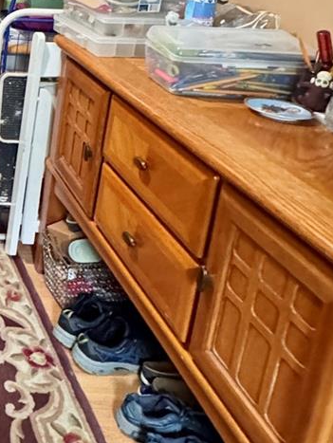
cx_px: -190
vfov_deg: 37.6
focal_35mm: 46
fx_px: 589
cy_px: 19
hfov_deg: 23.7
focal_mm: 2.22
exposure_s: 1/40
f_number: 2.2
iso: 1250
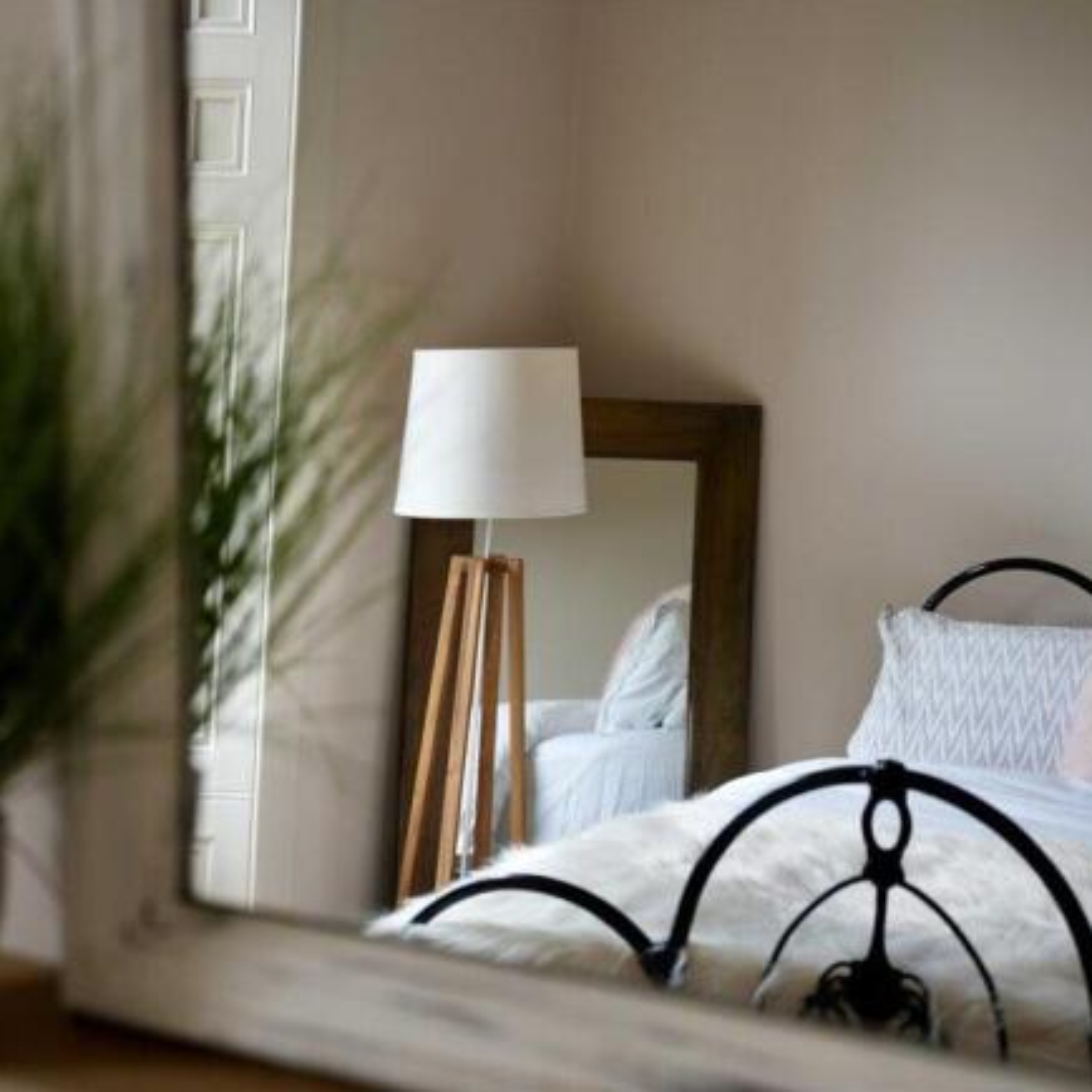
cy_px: 545
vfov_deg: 29.0
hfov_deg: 29.0
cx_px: 540
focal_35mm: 59
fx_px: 2110
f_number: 2.8
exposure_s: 1/160
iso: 320
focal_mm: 46.1
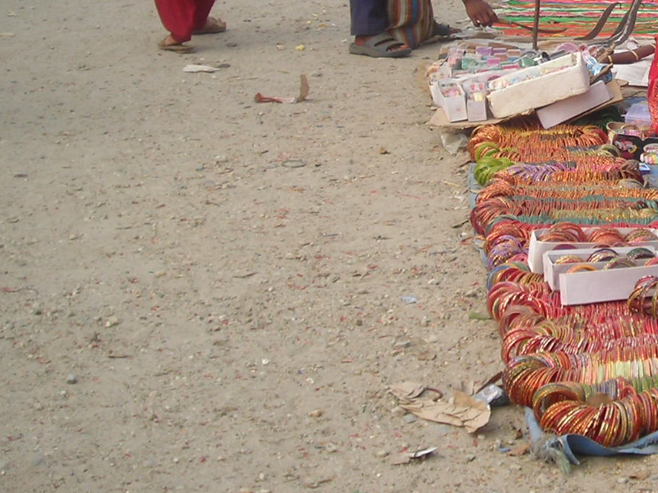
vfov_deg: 16.0
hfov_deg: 20.9
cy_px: 26
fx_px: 1730
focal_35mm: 91
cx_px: 632
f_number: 3.2
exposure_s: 1/177
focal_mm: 6.3
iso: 50
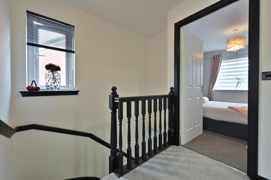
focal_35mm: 14
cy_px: 90
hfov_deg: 104.3
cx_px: 136
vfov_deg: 81.1
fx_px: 105
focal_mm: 14
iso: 2500
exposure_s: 1/80
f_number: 13
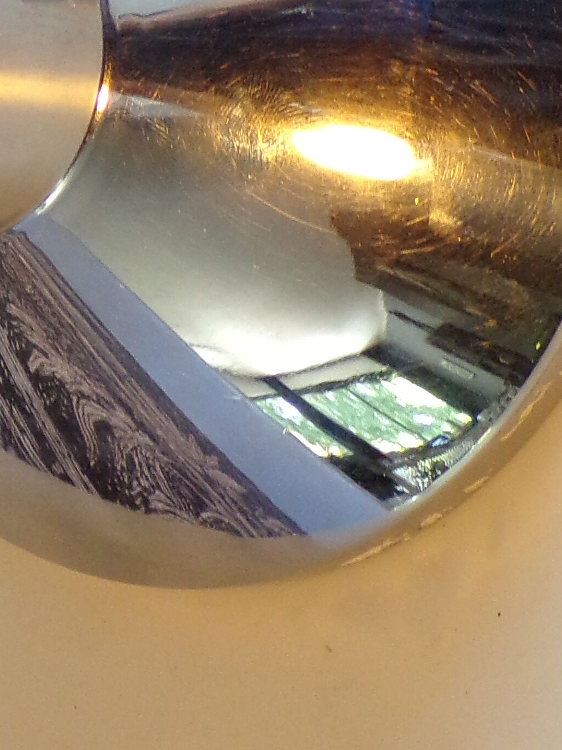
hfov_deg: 7.8
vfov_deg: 10.4
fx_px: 4072
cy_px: -133
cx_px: -34
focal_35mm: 188
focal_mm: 10.1
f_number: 3.7
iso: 259
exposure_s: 1/17
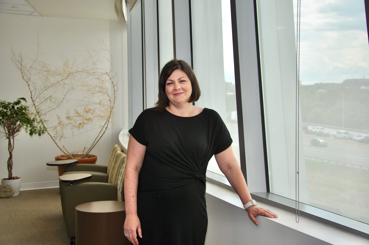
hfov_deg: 35.1
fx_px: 584
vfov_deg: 23.7
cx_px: 184
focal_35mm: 57
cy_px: 122
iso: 250
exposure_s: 1/200
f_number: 4.5
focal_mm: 38
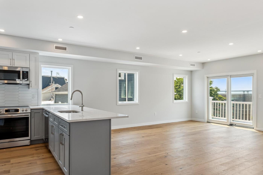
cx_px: 117
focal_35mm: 22
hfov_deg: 78.3
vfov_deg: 57.2
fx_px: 161
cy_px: 89
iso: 320
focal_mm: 10
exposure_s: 1/15
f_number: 9
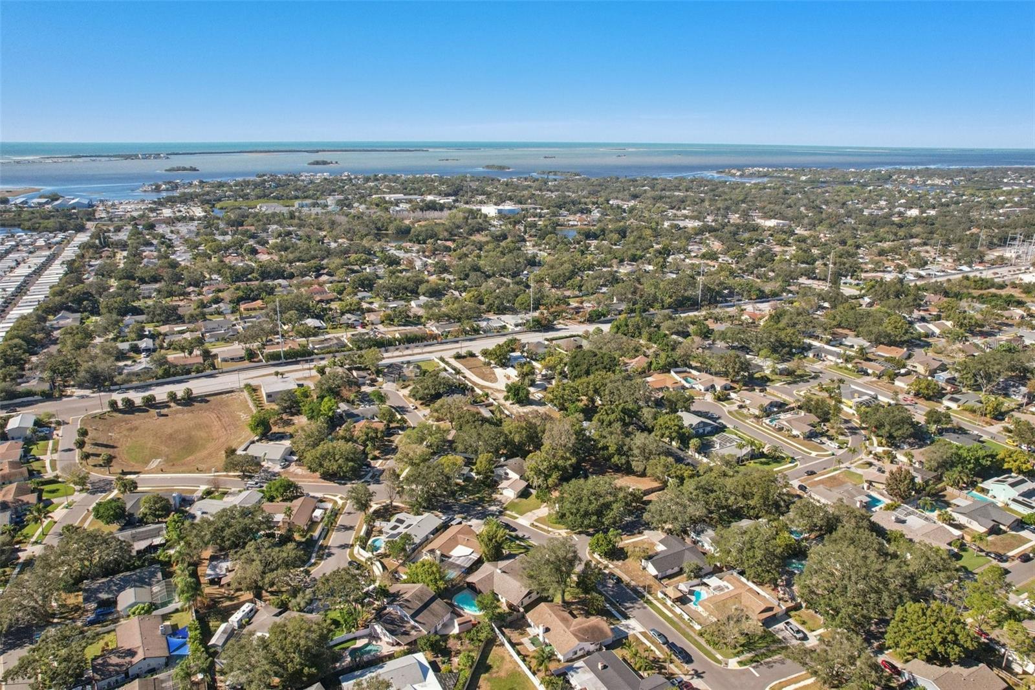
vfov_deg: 57.2
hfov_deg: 78.6
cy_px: 345
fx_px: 632
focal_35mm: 22
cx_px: 518
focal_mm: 8.4
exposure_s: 1/1250
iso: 400
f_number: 2.8
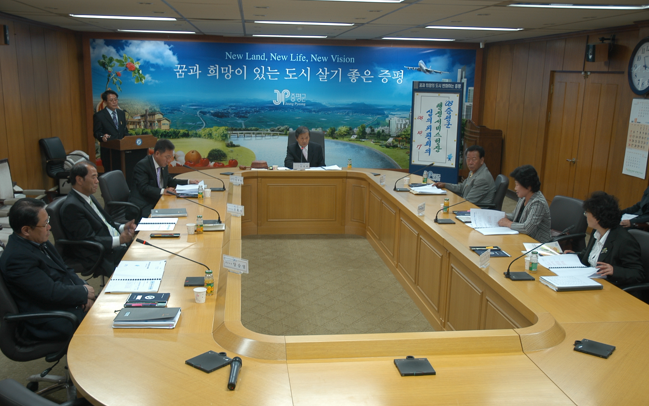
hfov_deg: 50.9
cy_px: 217
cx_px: 322
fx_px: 681
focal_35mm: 39
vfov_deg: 33.2
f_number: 3.8
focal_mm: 25
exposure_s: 1/15
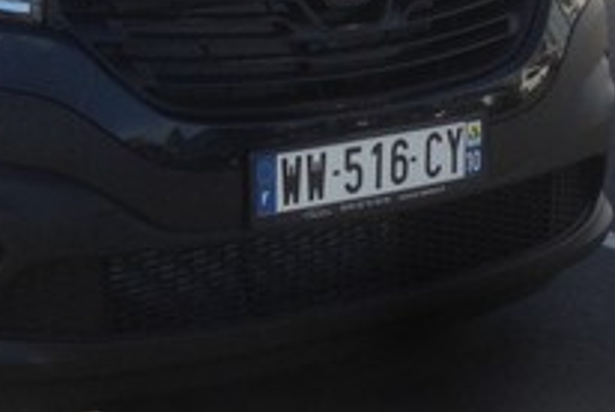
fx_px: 2275
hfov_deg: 15.1
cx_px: 3
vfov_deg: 10.1
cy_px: -125
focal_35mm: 133
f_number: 2.4
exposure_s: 1/695
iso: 50
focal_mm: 4.12
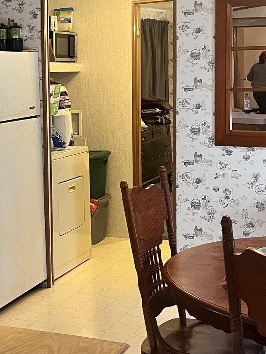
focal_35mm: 70
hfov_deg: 20.7
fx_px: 717
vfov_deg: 27.6
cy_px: 113
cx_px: 49
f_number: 1.6
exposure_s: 1/60
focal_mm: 5.1
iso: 320
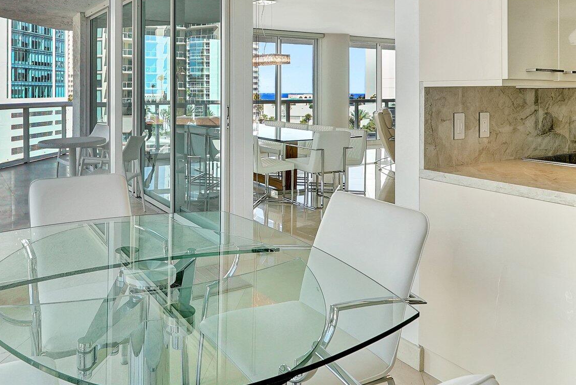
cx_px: 185
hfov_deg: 60.4
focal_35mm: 30
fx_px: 479
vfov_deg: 42.2
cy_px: 89
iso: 640
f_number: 13
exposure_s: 1/80
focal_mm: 16.5
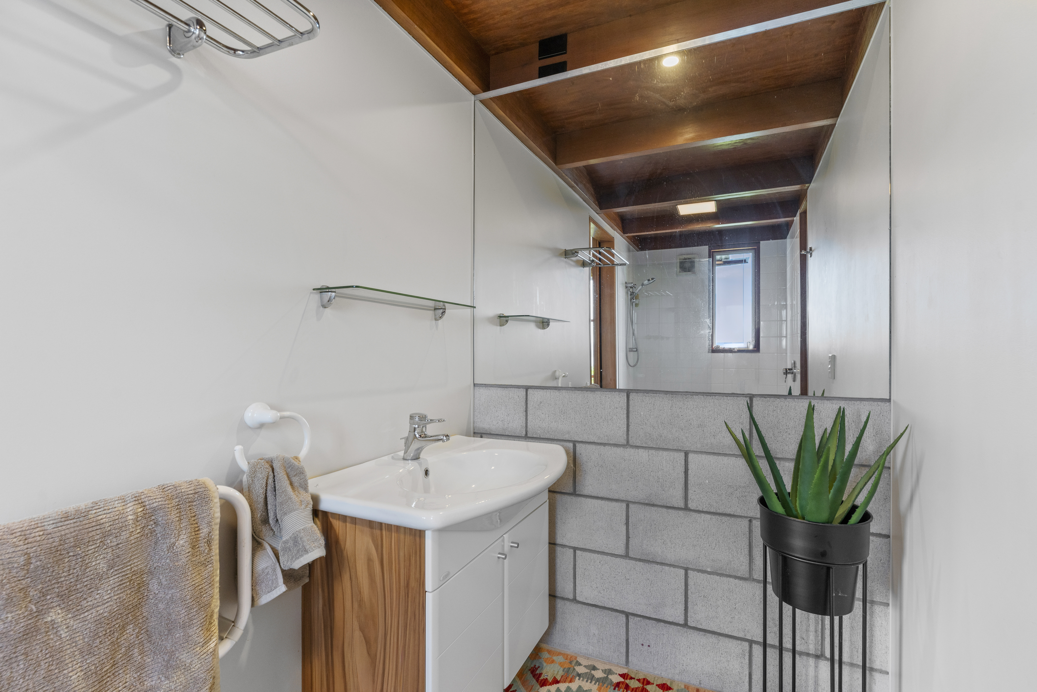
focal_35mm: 17
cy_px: 346
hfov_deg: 94.6
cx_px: 518
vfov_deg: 71.7
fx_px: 478
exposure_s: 1/20
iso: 640
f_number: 8
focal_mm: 16.6
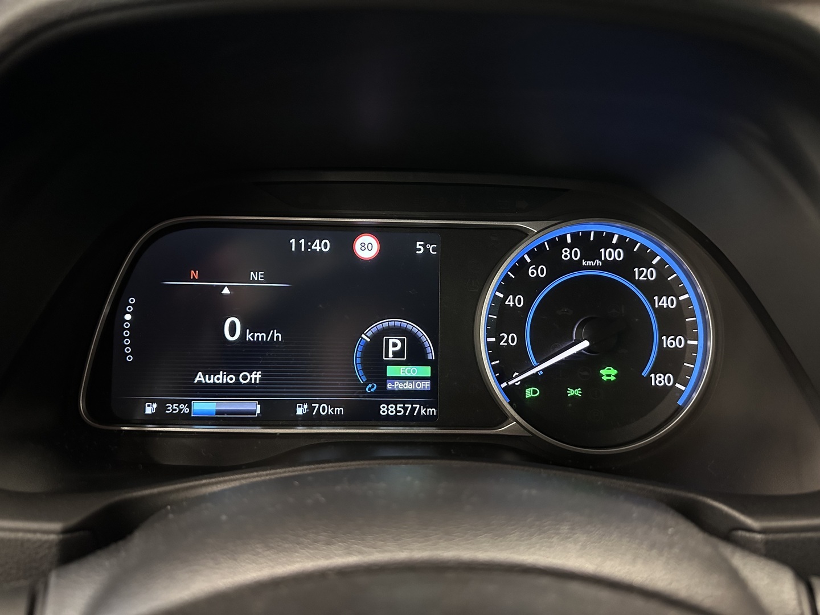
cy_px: 308
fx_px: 569
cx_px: 410
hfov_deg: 71.6
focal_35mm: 24
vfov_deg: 56.8
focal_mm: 6.86
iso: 1250
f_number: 1.78
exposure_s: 1/30
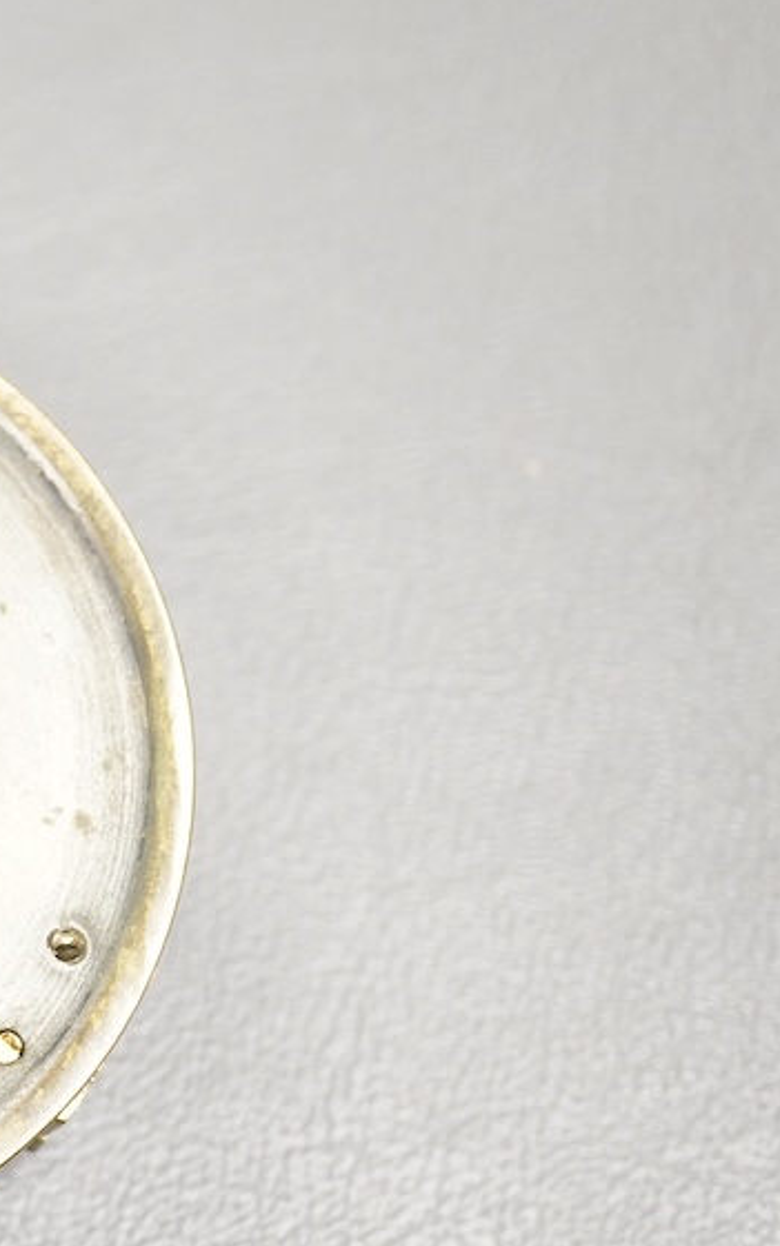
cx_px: -277
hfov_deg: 13.6
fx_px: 3127
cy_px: 748
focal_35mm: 92
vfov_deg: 22.5
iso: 2500
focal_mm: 30
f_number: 3.5
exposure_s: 1/200
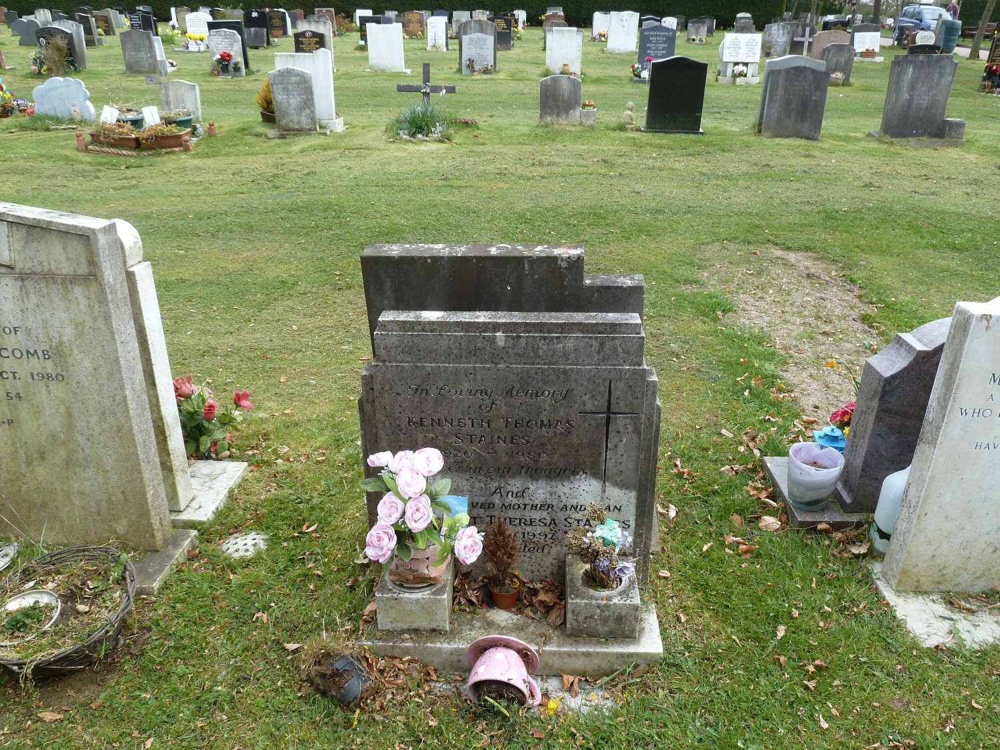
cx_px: 500
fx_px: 722
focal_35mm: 25
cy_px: 375
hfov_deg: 69.4
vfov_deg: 54.9
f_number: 4
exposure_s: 1/160
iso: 80
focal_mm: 4.1
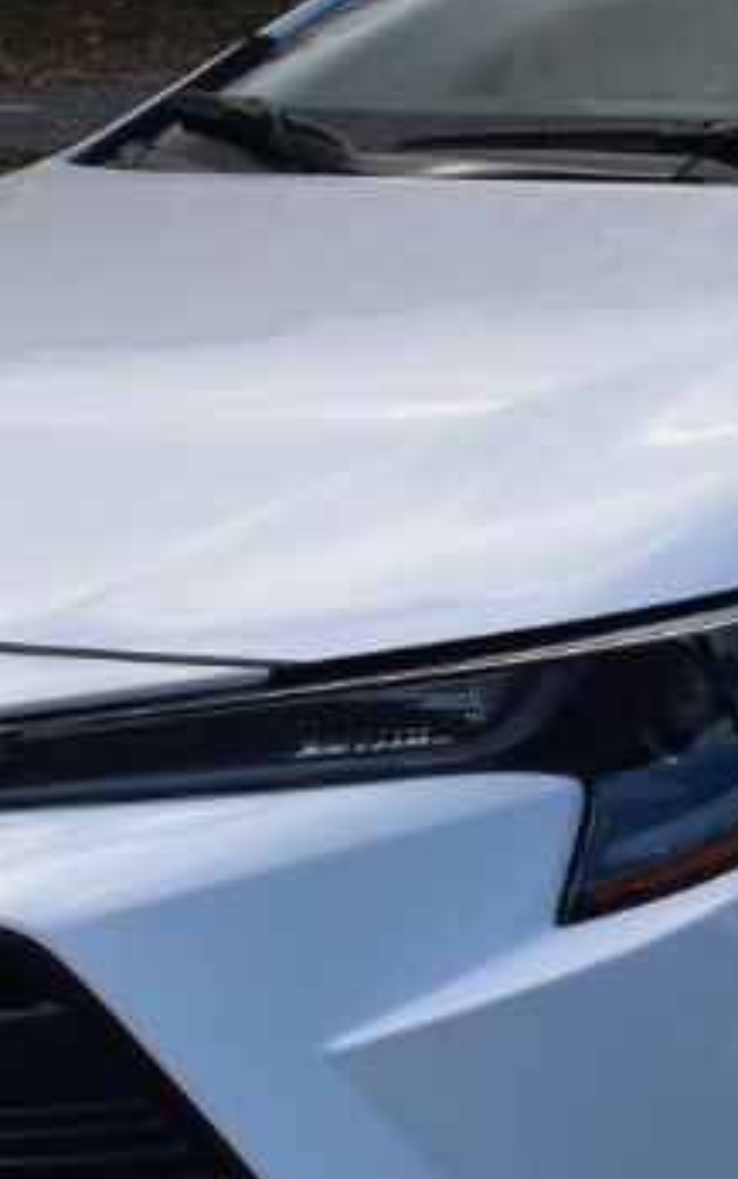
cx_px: 1389
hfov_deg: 5.2
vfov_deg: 8.4
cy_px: 703
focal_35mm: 249
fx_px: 8022
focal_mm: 35
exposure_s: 1/320
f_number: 10
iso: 400
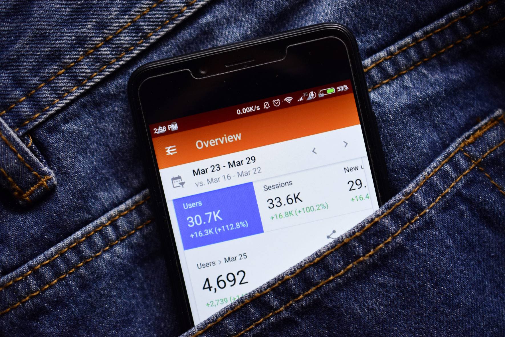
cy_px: 168
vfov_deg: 22.6
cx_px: 252
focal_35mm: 60
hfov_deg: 33.4
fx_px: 842
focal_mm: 40
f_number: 3
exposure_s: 1/125
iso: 800
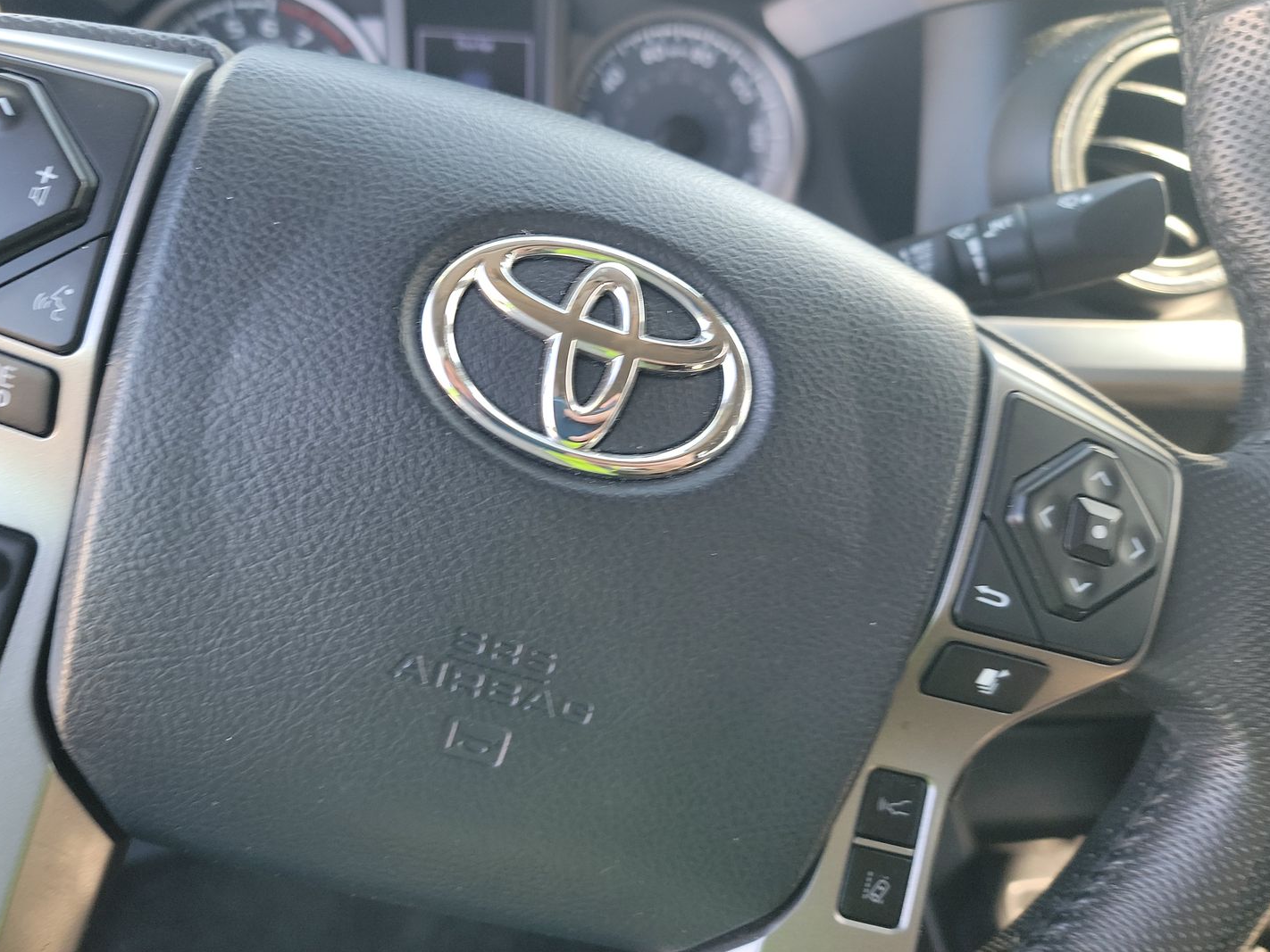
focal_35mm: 27
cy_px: 418
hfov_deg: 65.2
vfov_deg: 51.2
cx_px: 592
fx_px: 991
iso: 139
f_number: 1.8
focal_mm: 6.7
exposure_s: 1/59
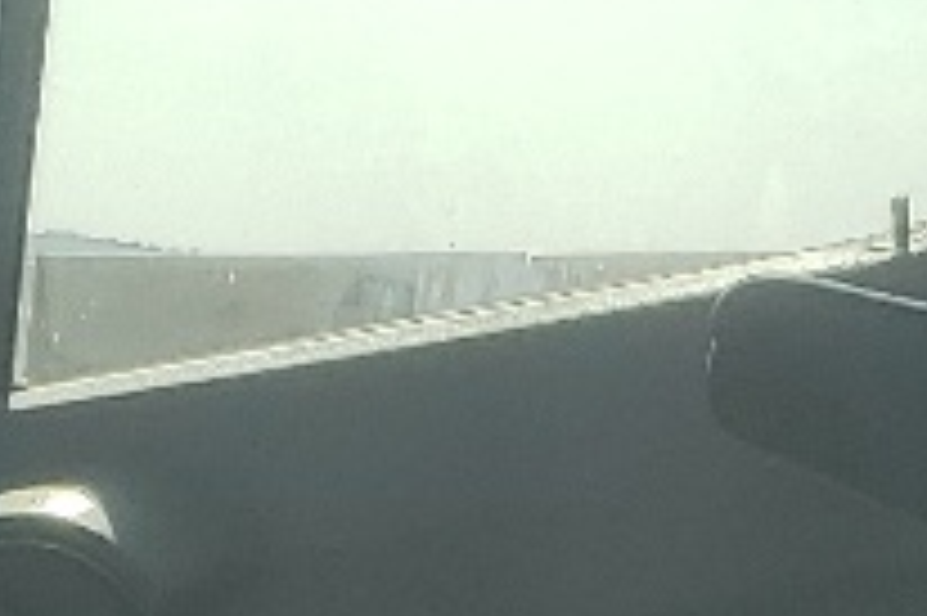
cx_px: -45
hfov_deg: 9.7
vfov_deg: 6.3
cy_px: 1371
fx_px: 5403
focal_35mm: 210
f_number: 1.5
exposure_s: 1/2500
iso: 50
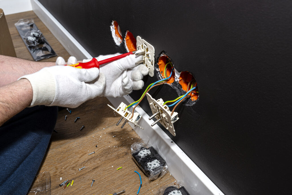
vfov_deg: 37.9
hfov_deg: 54.4
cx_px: 146
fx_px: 284
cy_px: 98
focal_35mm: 35
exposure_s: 1/60
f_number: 8
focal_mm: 35
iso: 100
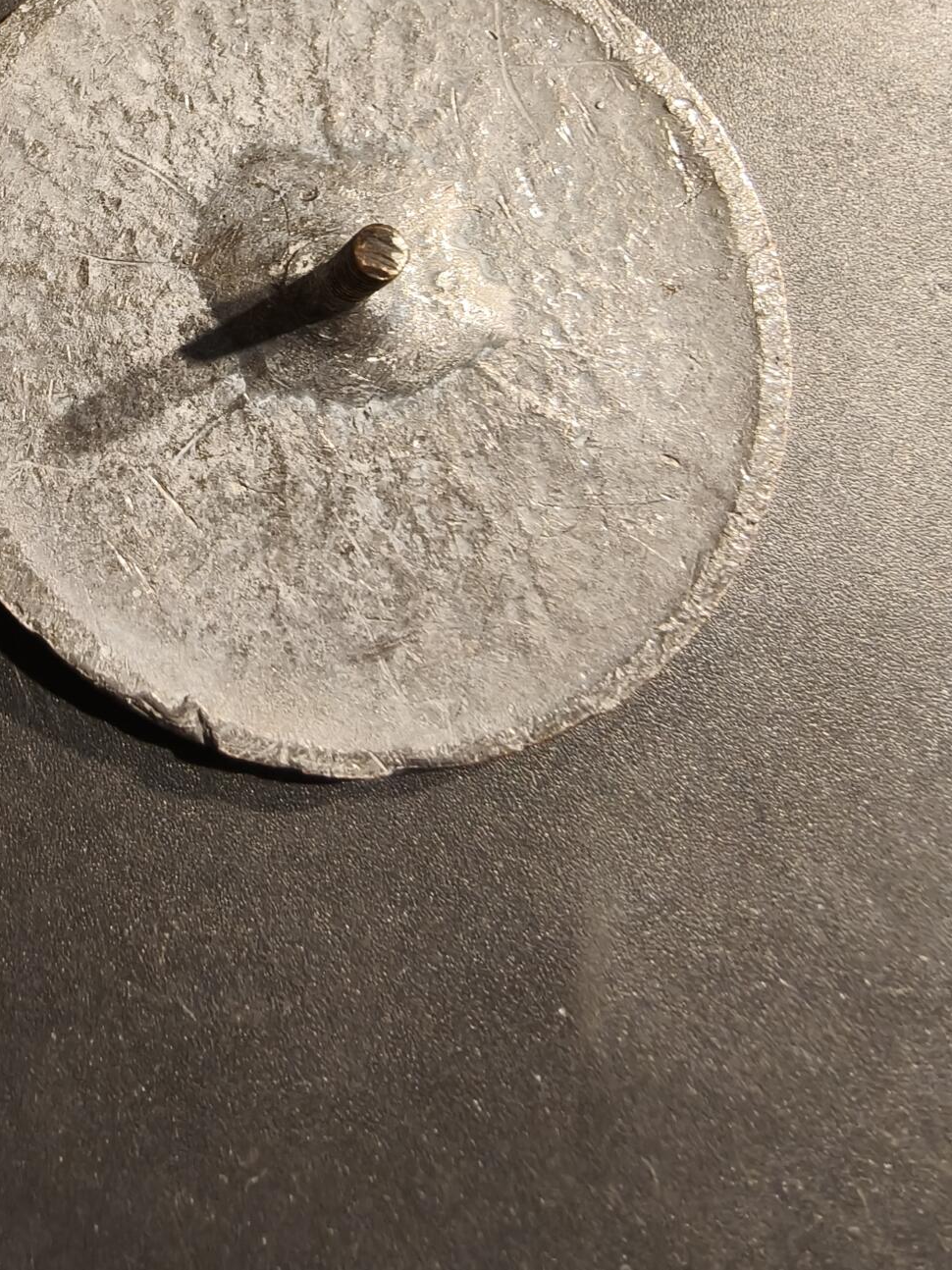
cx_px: 360
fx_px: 1174
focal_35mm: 32
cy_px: 449
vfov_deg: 55.9
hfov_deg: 43.8
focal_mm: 2.32
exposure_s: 1/50
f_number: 2
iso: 200
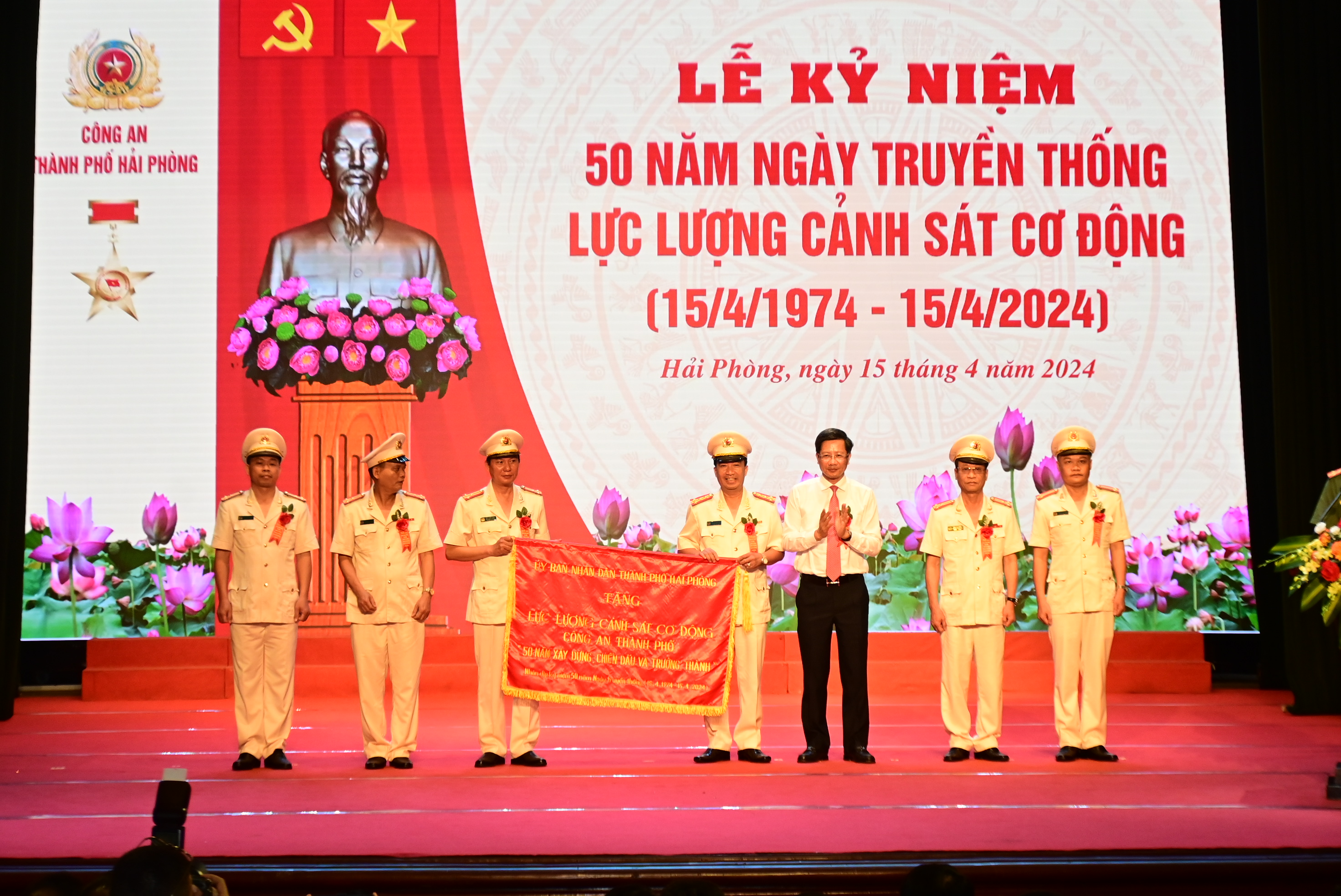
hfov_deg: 22.6
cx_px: 670
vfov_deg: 15.2
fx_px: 3355
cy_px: 448
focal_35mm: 90
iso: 1000
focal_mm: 60
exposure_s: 1/200
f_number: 5
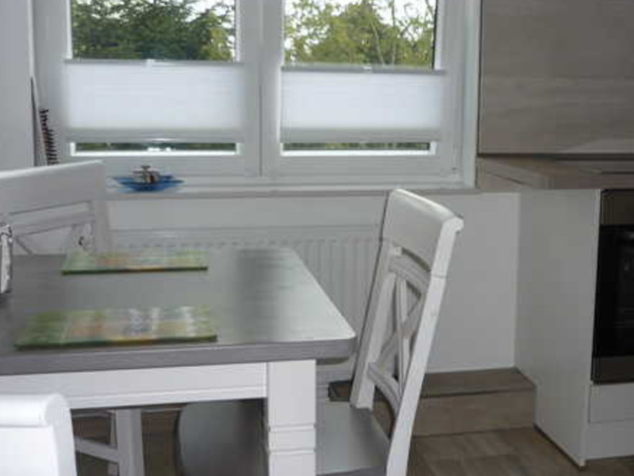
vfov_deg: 30.3
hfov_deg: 39.4
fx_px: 879
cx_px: 394
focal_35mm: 48
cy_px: 224
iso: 100
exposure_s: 1/40
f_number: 2.8
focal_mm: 5.5
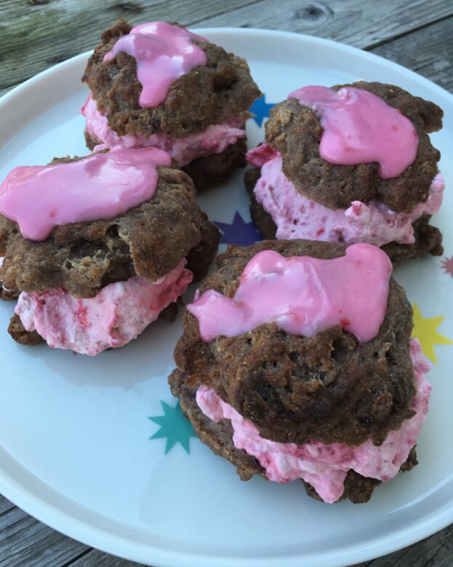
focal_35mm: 31
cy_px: 282
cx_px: 221
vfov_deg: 57.2
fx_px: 520
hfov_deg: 47.1
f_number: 2.2
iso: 32
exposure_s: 1/100
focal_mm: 4.15
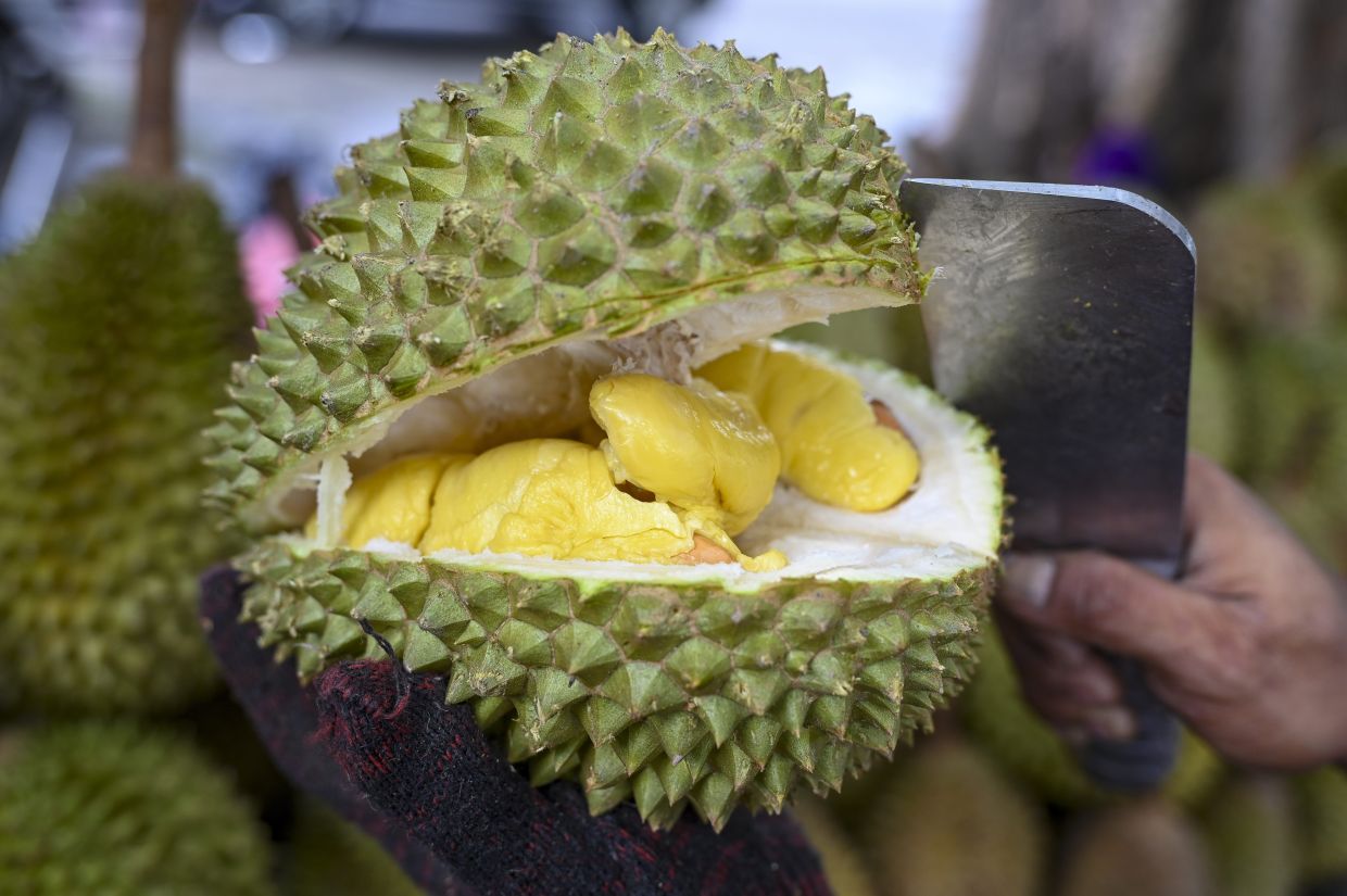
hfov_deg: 47.4
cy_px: 448
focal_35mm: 41
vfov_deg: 32.6
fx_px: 1533
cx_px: 674
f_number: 4
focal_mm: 41
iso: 320
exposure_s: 1/160
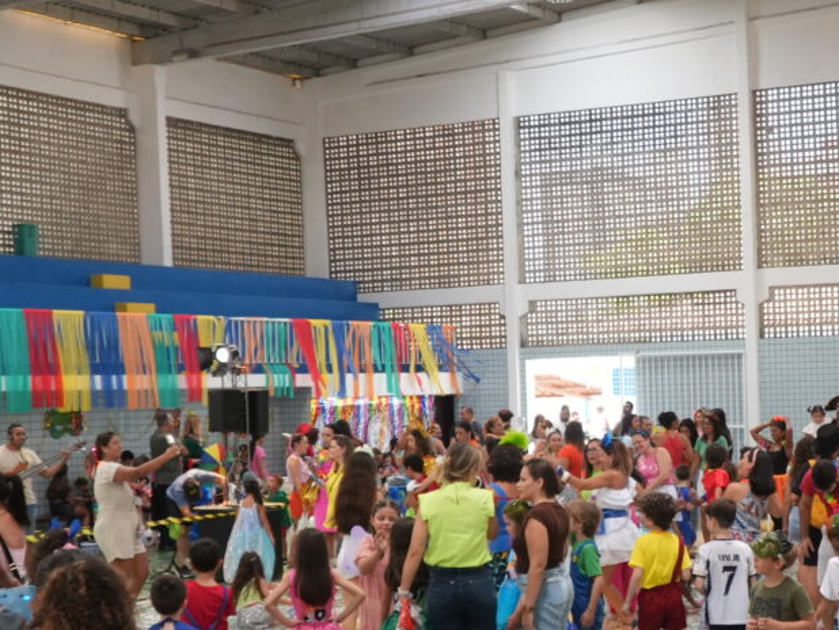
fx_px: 1649
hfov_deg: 28.2
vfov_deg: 21.5
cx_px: 619
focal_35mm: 68
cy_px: 437
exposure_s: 1/320
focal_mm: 18
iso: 800
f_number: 4
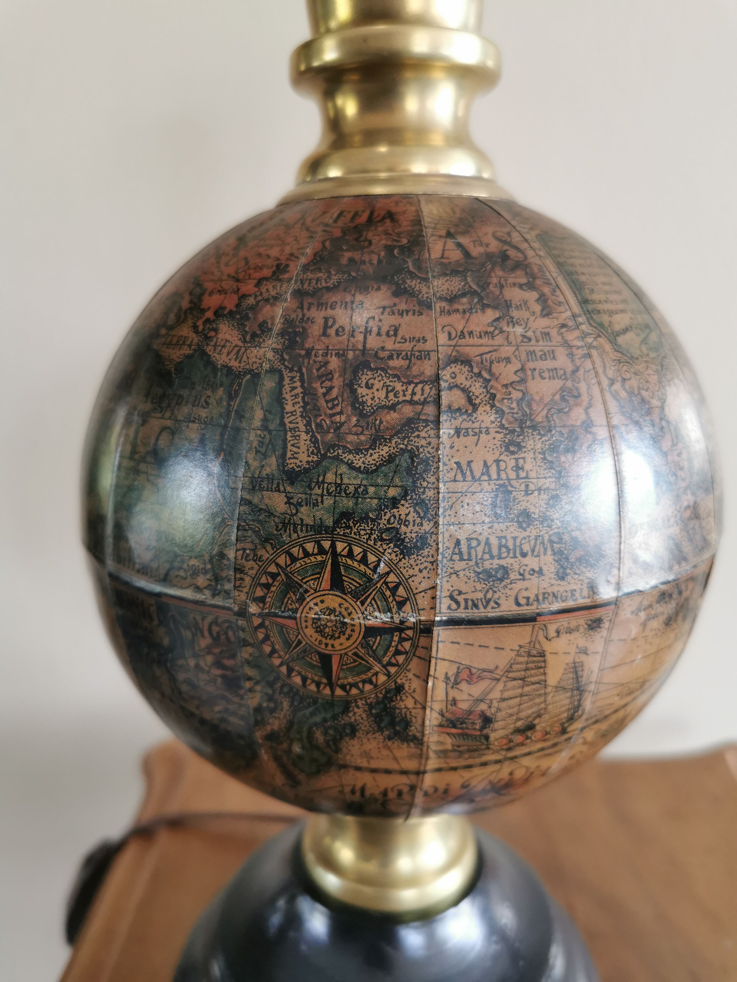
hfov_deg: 51.4
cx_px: 368
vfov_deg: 65.3
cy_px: 491
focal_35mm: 27
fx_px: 766
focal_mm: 5.56
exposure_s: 1/120
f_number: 1.6
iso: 160
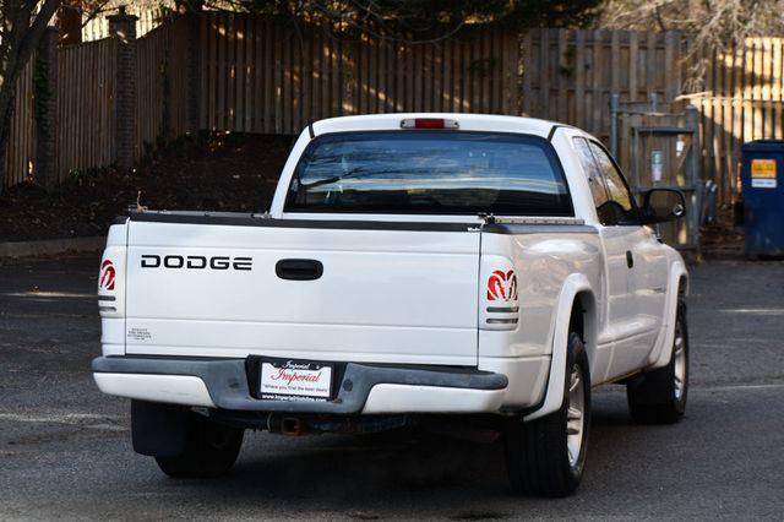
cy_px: 261
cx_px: 392
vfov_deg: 11.7
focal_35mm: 117
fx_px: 2547
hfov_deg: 17.5
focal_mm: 78
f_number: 6.3
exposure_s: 1/250
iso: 200
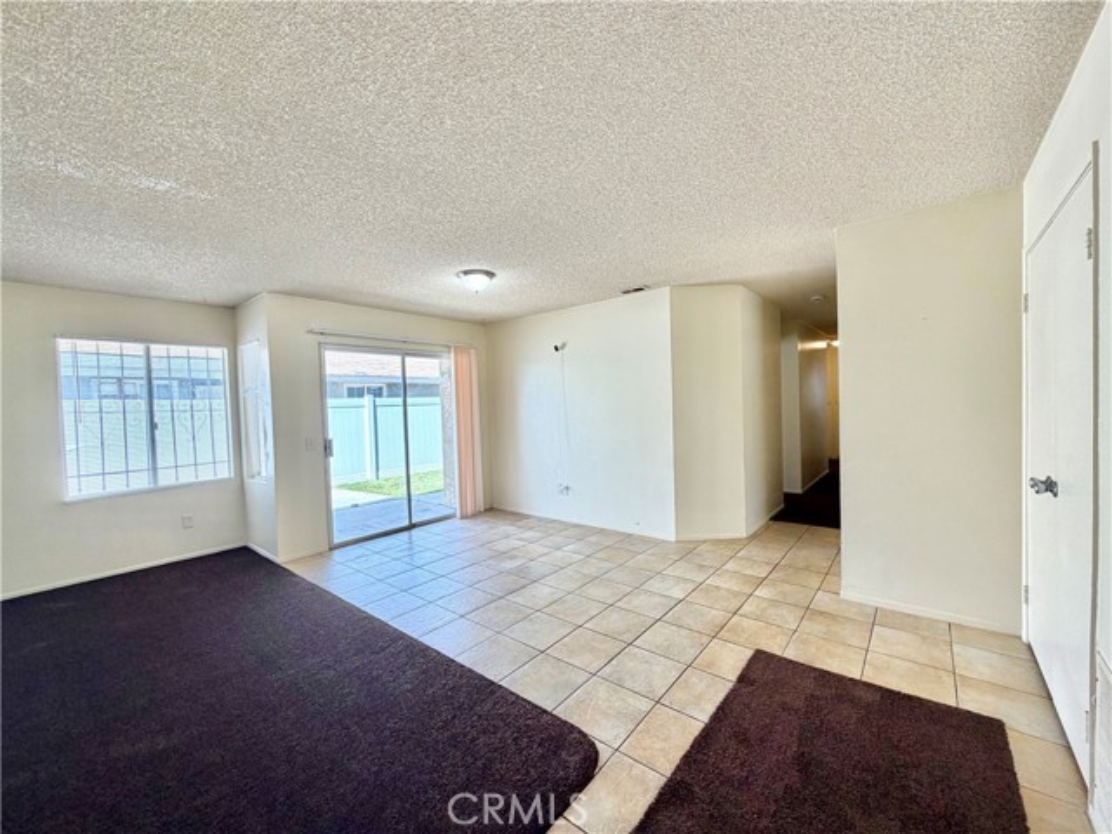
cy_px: 417
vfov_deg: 85.7
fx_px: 450
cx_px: 556
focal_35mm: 14
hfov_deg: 102.1
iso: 50
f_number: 2.2
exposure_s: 1/126
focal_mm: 2.22
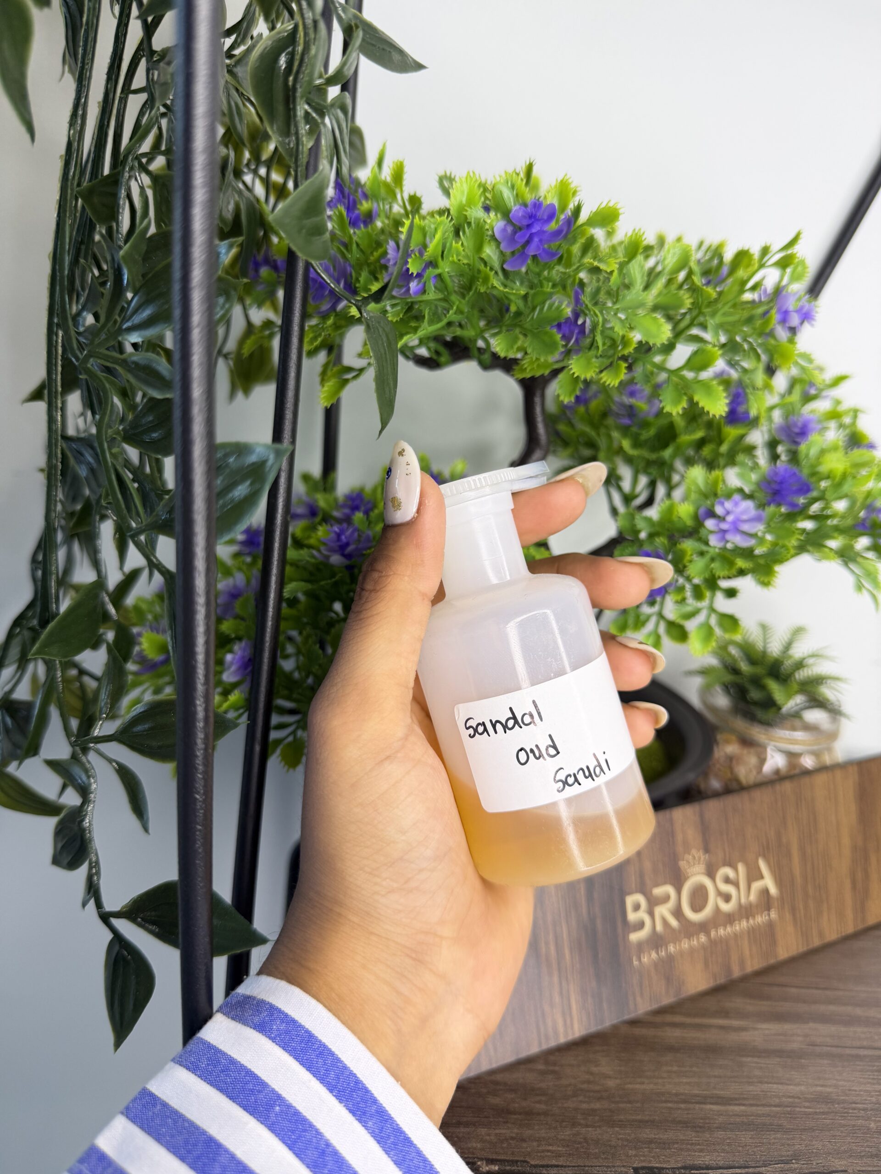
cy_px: 587
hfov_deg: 56.8
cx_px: 440
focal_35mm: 24
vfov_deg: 71.6
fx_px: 814
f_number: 1.78
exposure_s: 1/100
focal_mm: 6.76
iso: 50
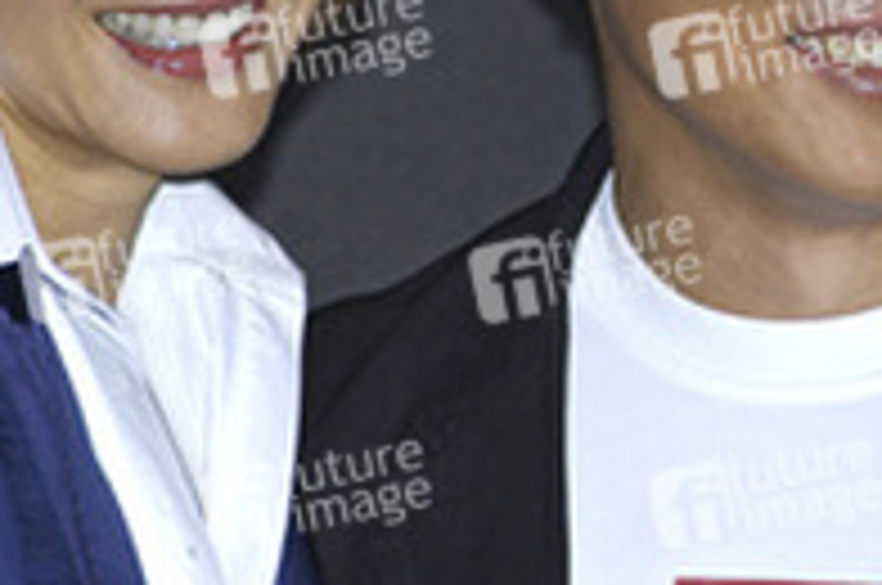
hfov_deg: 3.1
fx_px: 16070
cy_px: -68
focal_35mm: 657
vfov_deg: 2.1
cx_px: 646
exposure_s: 1/125
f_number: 5.6
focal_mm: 190
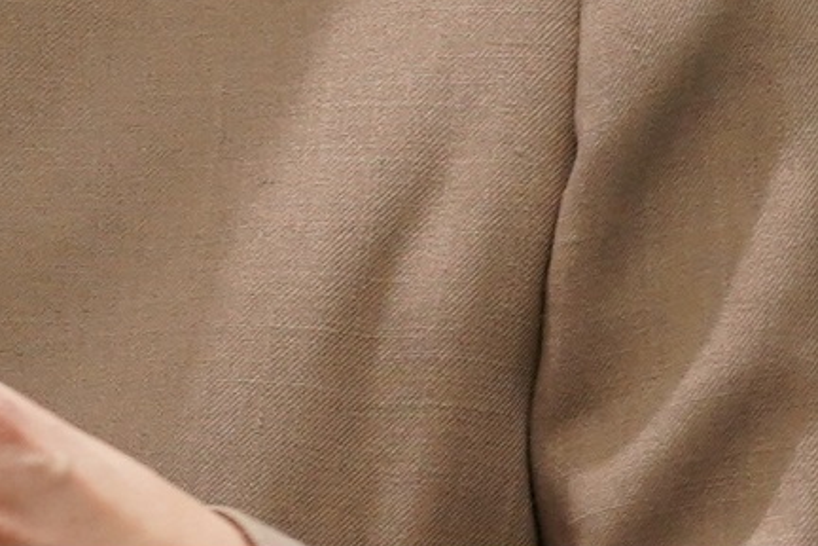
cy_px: -396
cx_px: -525
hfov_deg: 1.7
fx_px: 27855
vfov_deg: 1.1
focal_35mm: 1226
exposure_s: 1/160
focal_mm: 127
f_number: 3.5
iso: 800
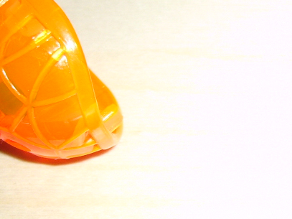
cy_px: 171
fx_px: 928
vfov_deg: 13.4
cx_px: 304
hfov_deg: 17.4
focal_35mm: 110
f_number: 2.8
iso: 100
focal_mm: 5.8
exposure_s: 1/30
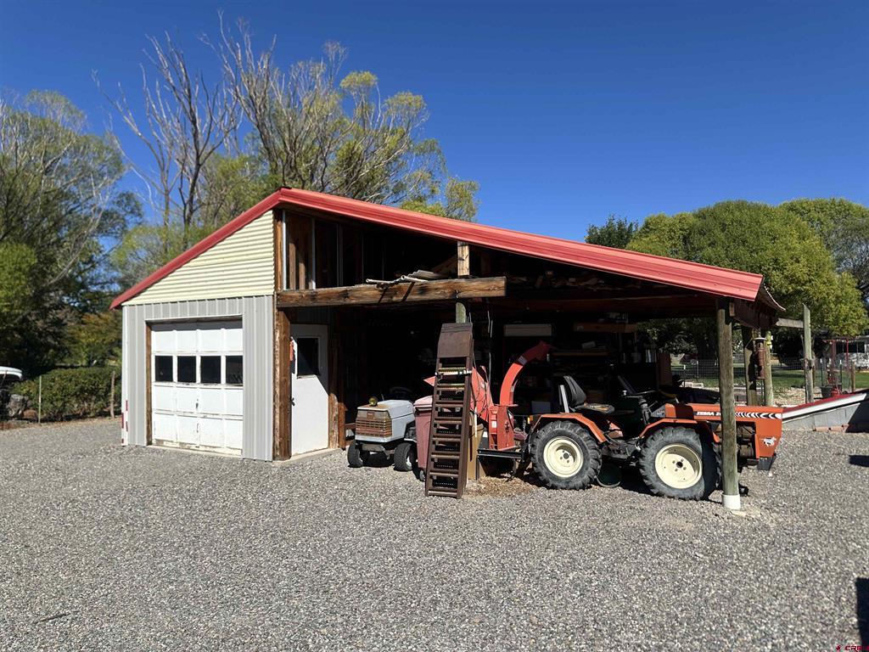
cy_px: 326
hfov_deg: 71.6
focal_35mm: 24
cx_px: 434
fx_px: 602
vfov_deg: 56.8
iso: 80
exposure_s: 1/5848
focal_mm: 6.86
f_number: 1.78
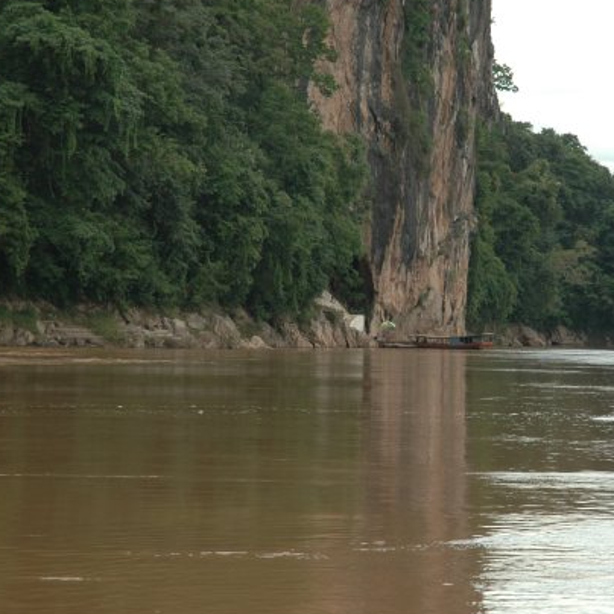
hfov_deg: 11.0
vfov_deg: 11.0
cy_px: 318
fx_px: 3191
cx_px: 456
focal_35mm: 159
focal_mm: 70
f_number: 6.3
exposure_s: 1/160
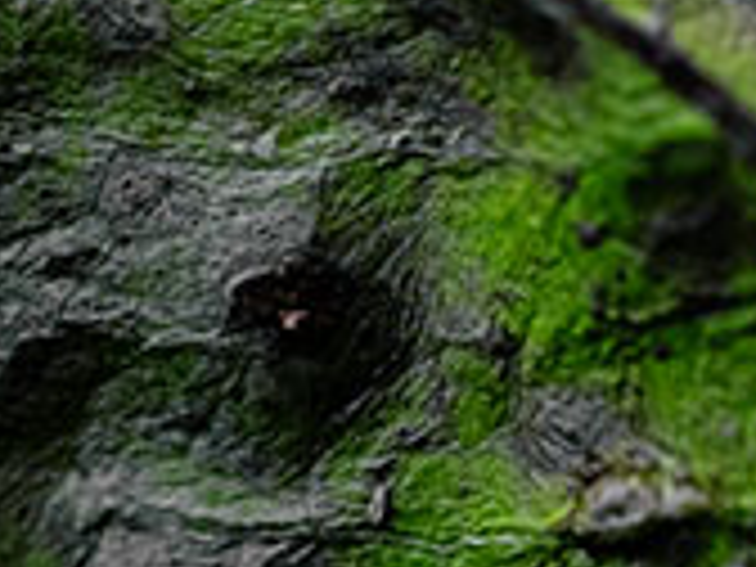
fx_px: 13082
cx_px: 612
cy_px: 466
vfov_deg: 2.5
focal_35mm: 599
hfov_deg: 3.3
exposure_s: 1/500
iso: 640
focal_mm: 210
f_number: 7.1
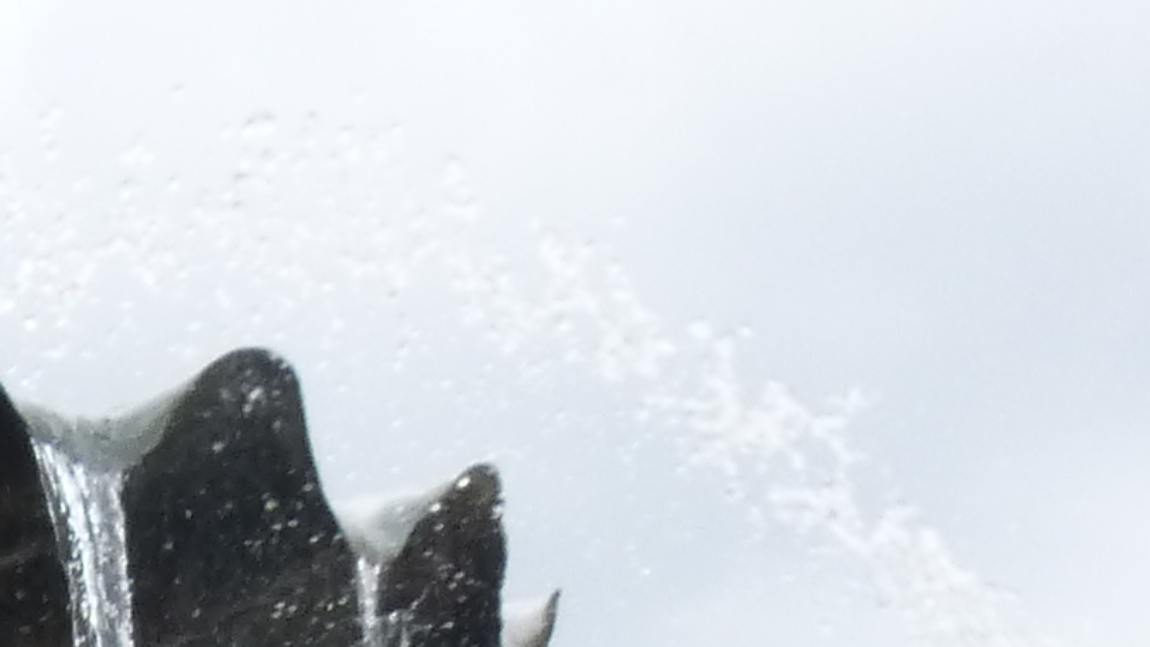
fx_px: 6770
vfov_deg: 5.2
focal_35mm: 222
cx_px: -157
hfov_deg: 9.6
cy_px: 1825
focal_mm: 6.3
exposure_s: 1/400
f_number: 4
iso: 160
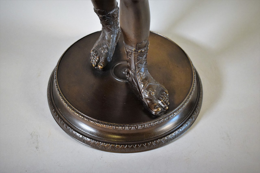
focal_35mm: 57
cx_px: 130
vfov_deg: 23.8
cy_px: 86
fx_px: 412
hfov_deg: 35.1
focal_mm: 38
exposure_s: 1/60
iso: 2200
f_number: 4.8
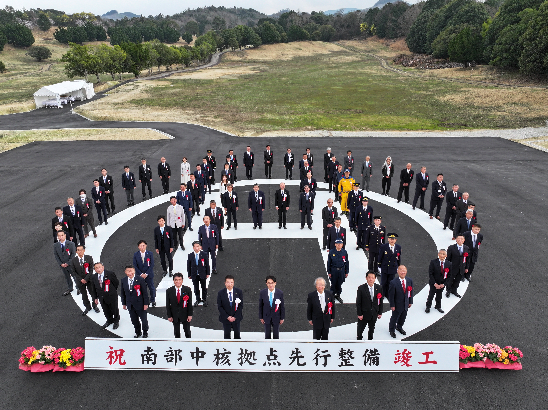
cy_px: 205
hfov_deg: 71.6
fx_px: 380
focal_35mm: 24
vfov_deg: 56.8
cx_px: 274
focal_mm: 12.29
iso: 130
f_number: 2.8
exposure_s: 1/640
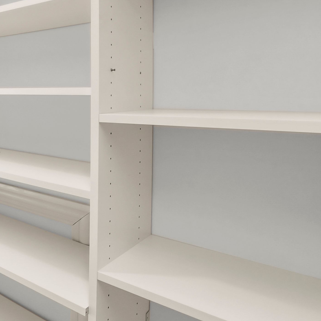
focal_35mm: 31
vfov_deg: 51.3
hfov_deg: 37.2
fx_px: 325
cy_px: 100
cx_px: -79
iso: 2000
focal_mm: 12
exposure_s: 1/13
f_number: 13
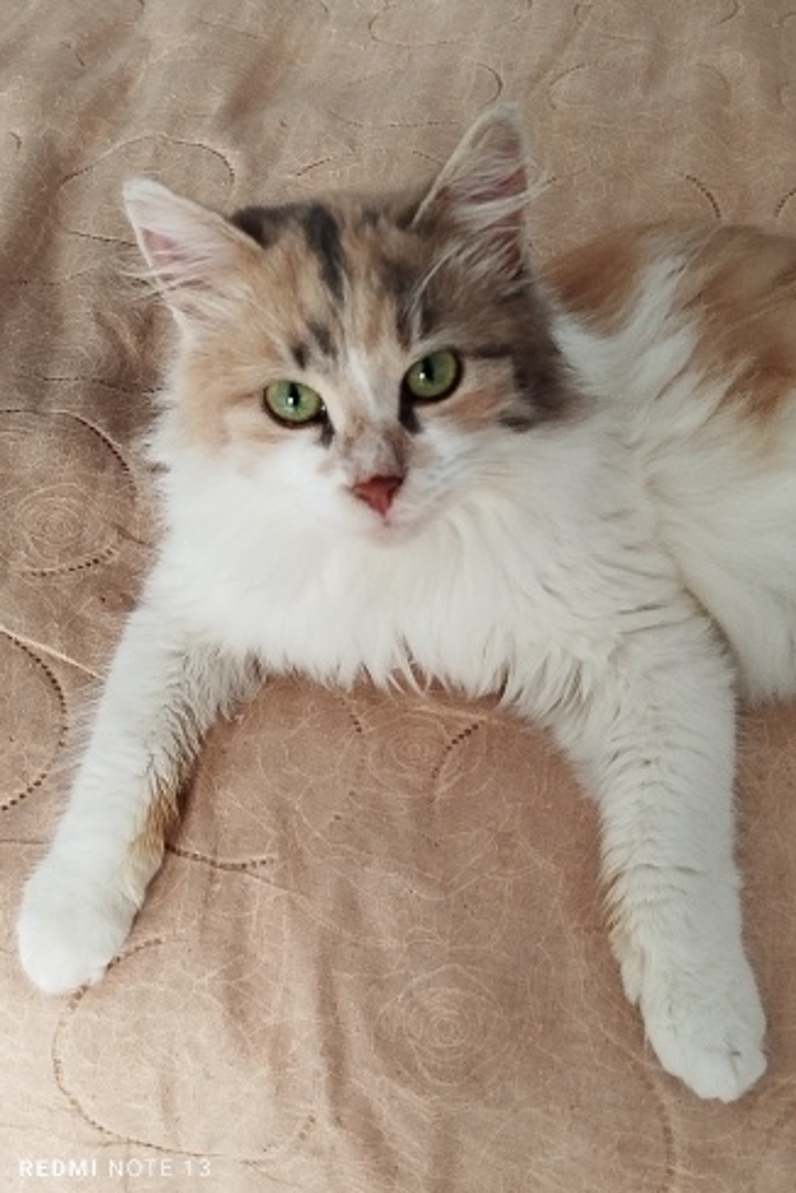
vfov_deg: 38.9
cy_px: 605
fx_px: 1691
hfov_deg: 26.5
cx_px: 436
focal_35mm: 51
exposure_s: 1/33
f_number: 1.7
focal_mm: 5.31
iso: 320
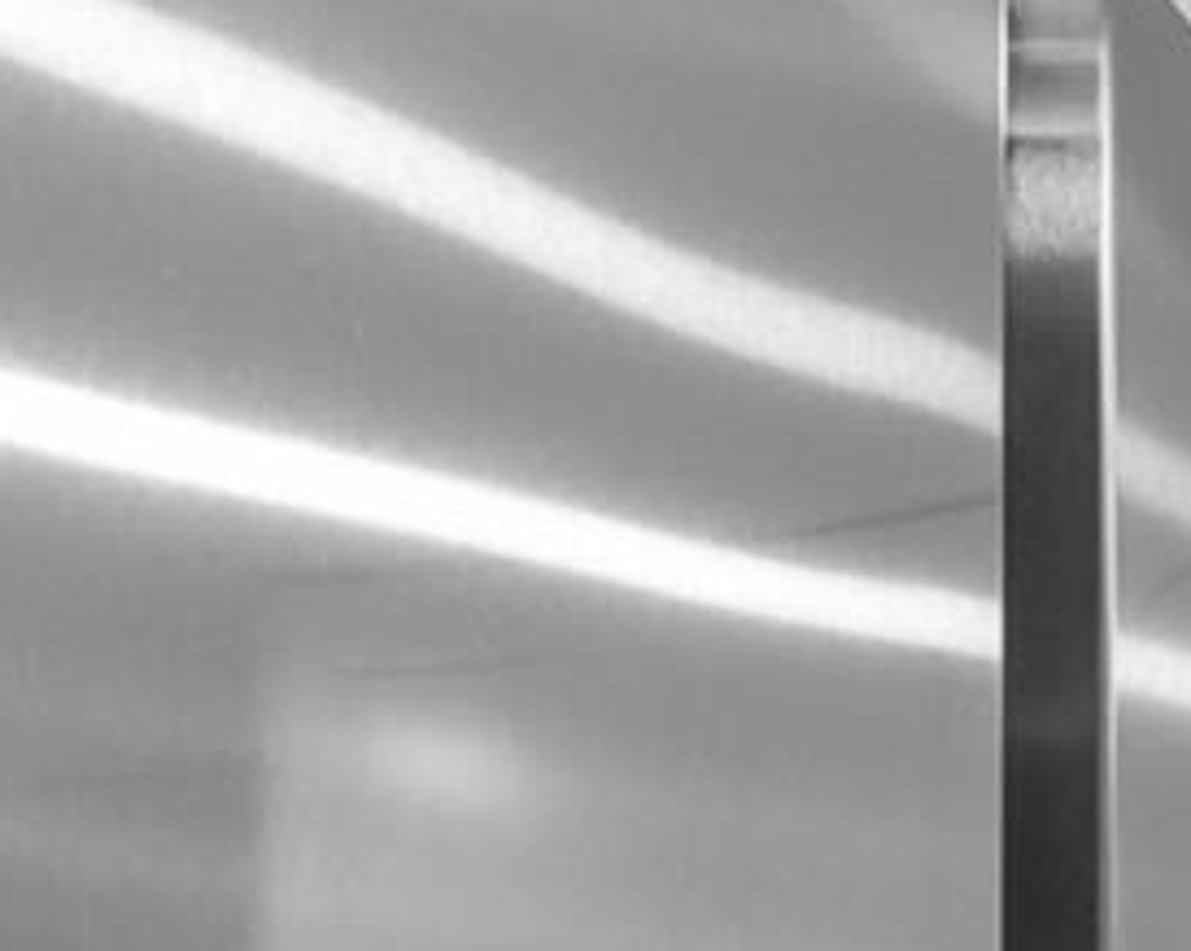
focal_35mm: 88
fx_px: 3100
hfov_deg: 15.3
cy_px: 1996
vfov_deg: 14.1
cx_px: 2666
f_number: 8
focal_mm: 16
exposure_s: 1/3
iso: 250
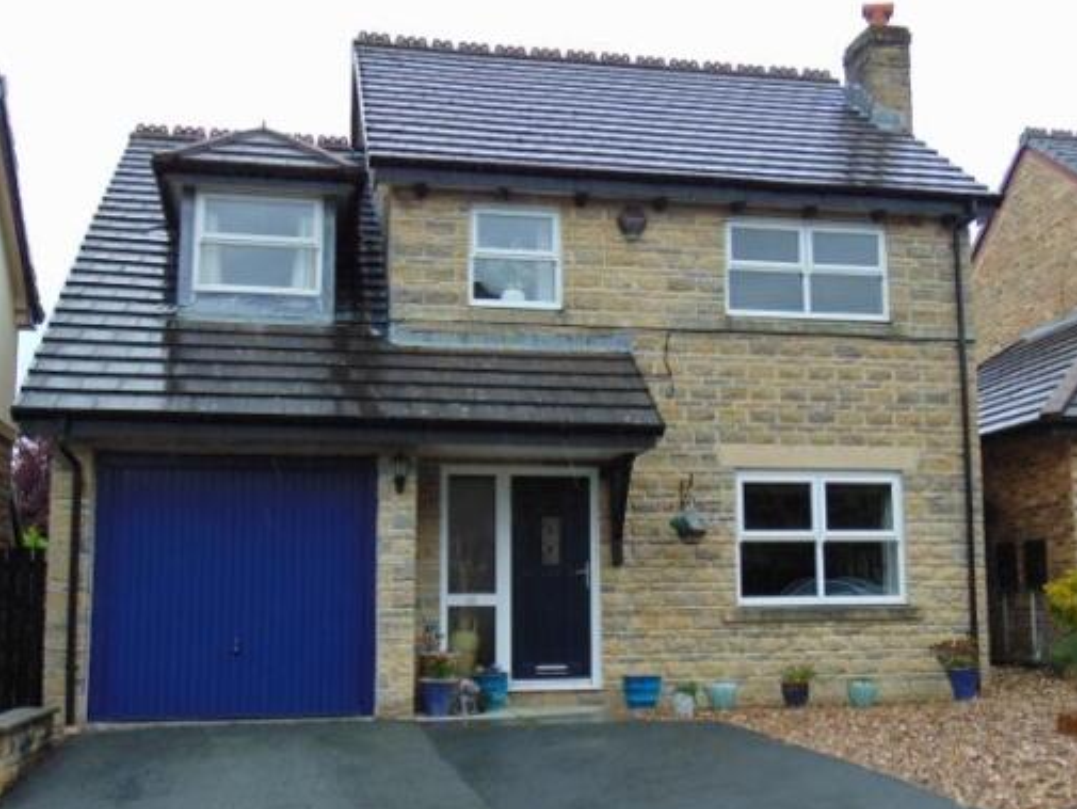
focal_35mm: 45
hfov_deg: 42.0
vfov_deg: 32.2
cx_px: 617
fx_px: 1400
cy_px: 445
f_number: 3.3
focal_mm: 6.9
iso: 80
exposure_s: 1/125
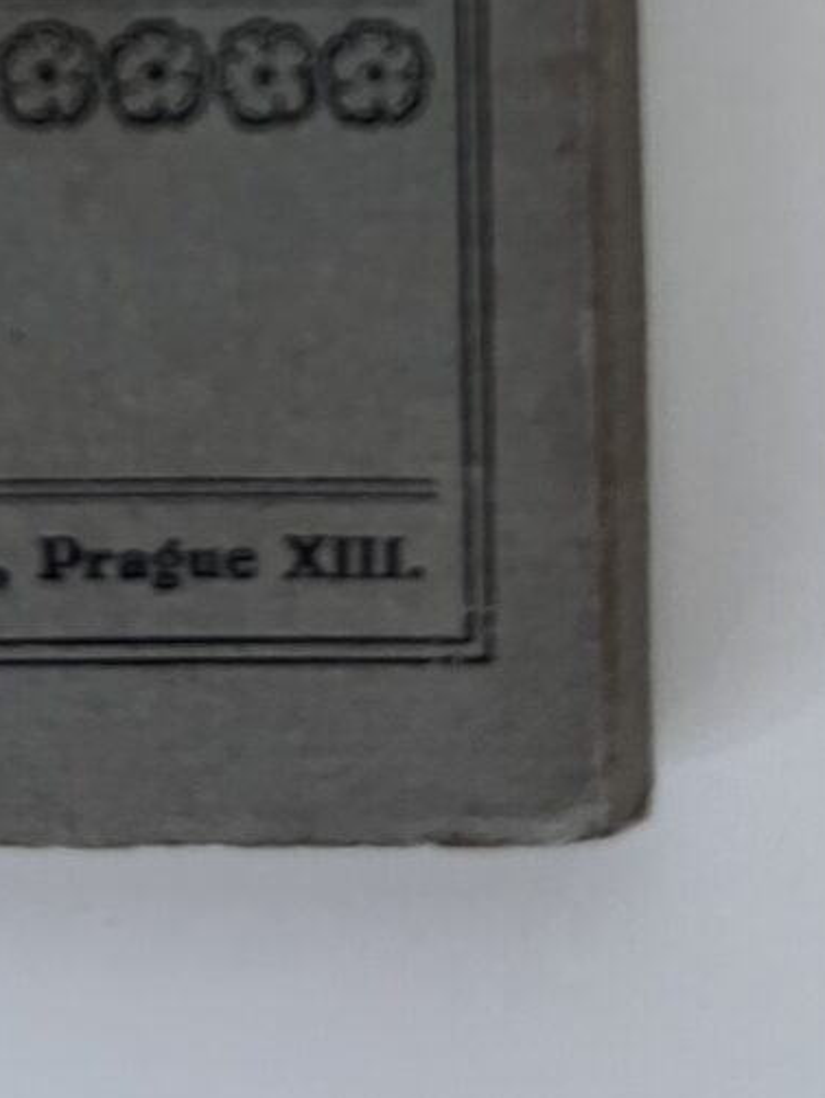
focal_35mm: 69
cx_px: 92
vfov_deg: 25.2
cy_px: -231
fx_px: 2191
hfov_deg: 20.9
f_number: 1.6
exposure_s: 1/60
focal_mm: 5.1
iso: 400
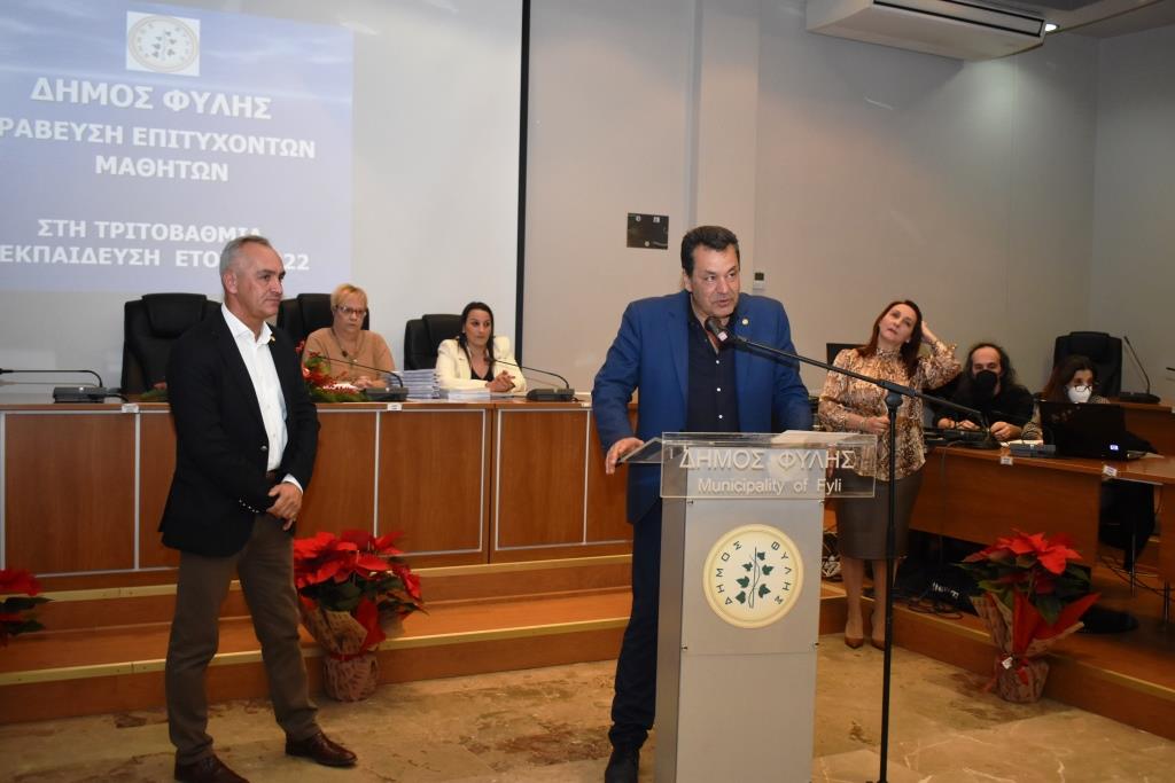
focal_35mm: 36
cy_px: 392
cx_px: 588
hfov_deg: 53.1
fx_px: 1175
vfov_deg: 36.9
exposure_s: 1/125
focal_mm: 24
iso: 1600
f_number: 4
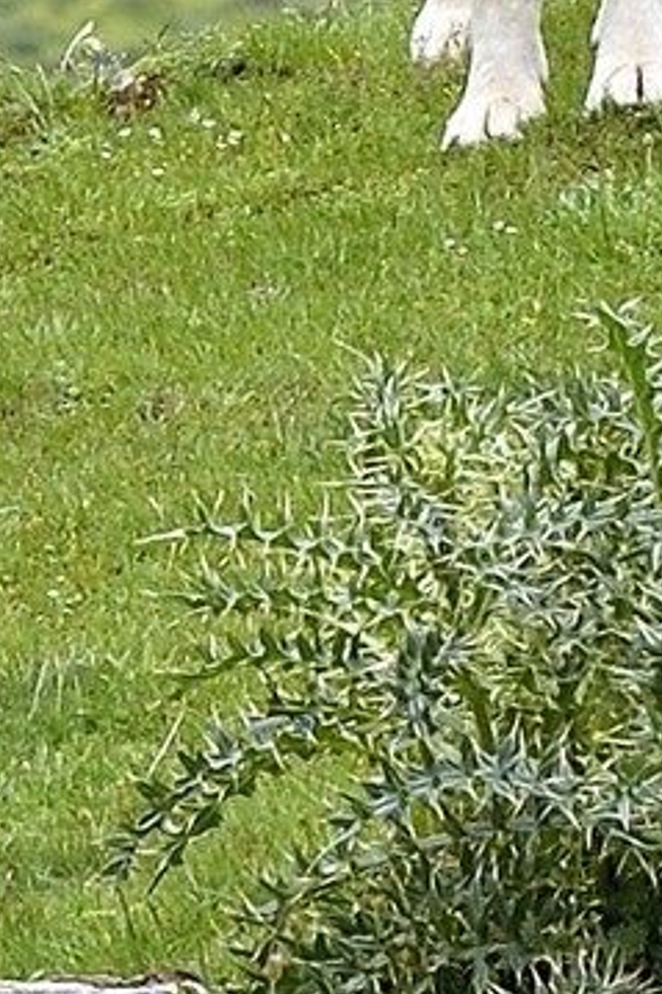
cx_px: -429
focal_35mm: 816
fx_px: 22528
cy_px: -1332
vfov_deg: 2.5
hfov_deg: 1.7
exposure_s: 1/250
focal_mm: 122
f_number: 9
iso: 400
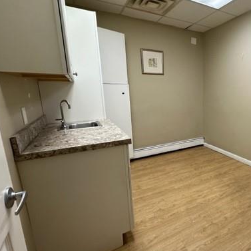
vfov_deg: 72.1
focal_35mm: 21
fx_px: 172
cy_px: 128
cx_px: 184
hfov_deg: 68.1
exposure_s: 1/120
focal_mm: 2.22
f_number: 2.2
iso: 200
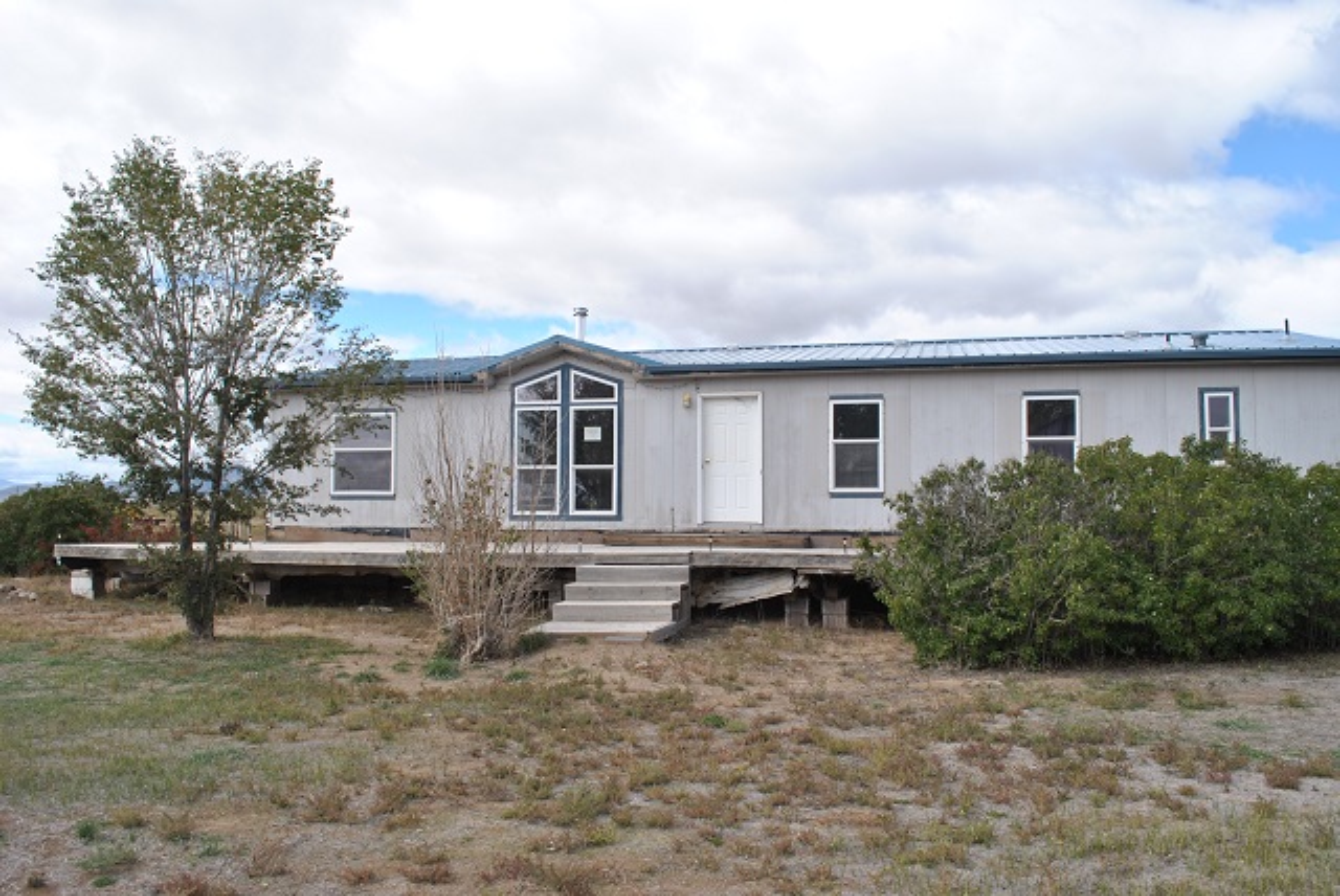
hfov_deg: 67.3
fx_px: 1006
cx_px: 670
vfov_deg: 48.0
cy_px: 448
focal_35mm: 27
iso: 100
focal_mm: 18
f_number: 8
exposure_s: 1/200
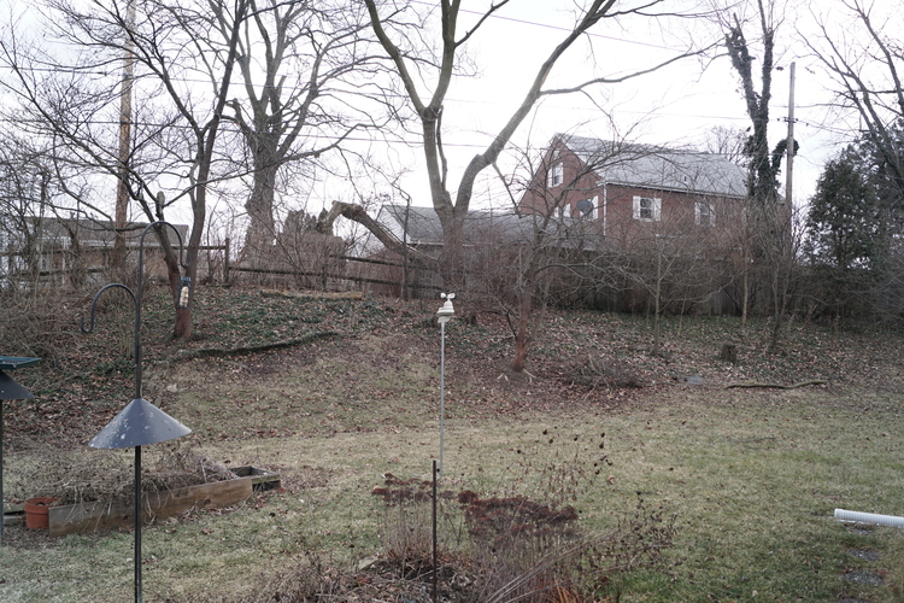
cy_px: 302
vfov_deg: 47.9
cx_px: 452
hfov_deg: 67.4
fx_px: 678
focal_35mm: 27
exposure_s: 1/100
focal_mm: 18
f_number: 5
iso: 100
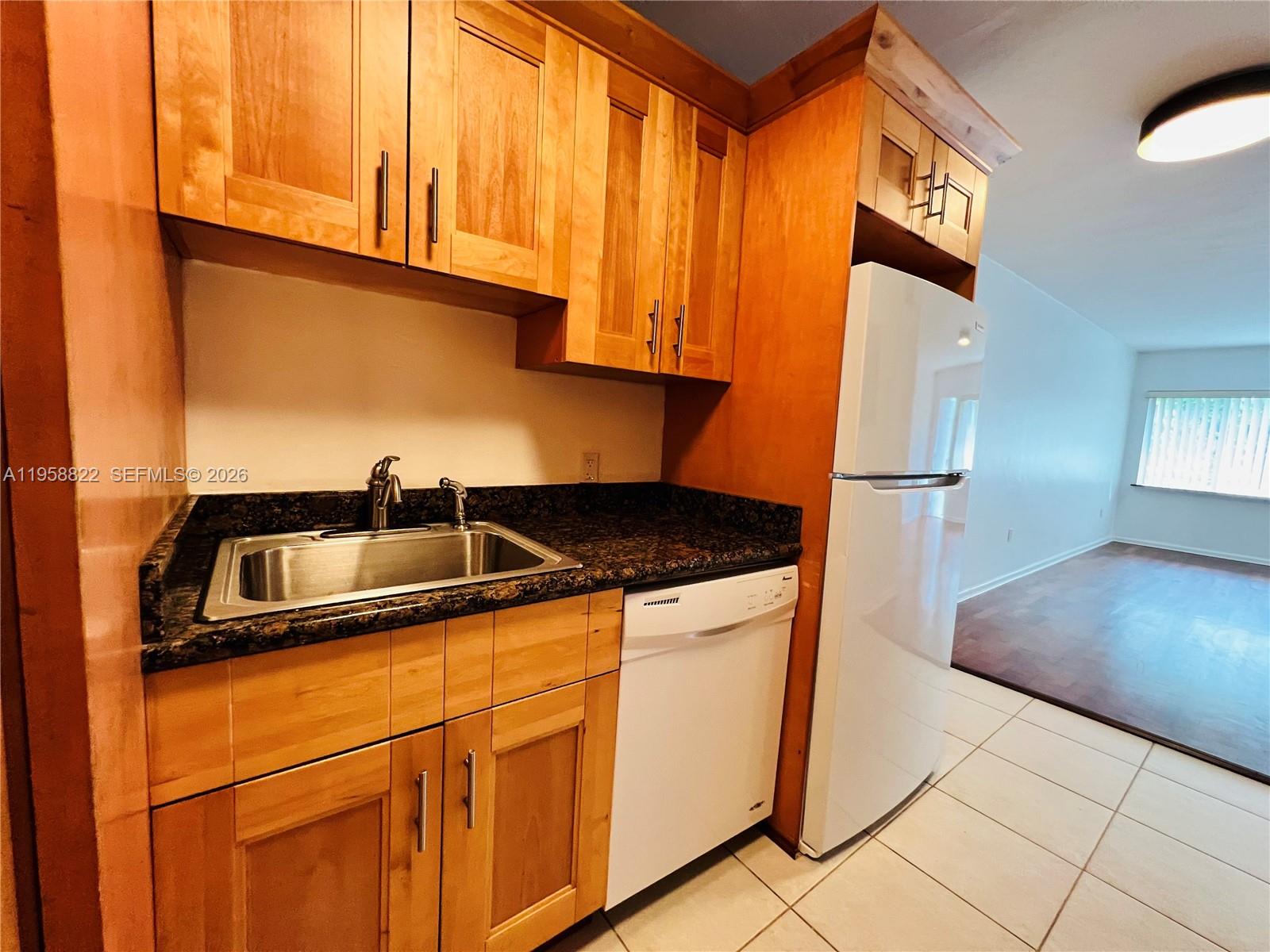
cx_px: 635
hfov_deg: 106.2
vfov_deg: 89.9
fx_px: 477
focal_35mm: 13
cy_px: 476
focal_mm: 1.57
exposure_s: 1/60
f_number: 1.8
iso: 400
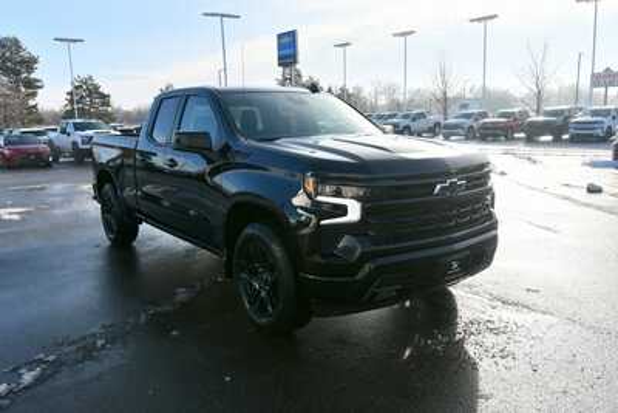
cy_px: 206
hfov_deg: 61.9
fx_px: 515
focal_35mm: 30
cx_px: 309
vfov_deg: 43.6
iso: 100
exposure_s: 1/250
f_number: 8
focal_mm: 20
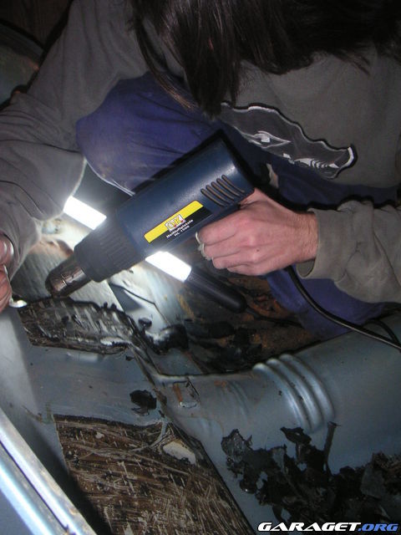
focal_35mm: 37
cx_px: 200
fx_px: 571
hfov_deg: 38.7
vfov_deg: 50.1
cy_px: 268
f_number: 2.8
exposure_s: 1/45
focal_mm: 5.7
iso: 160
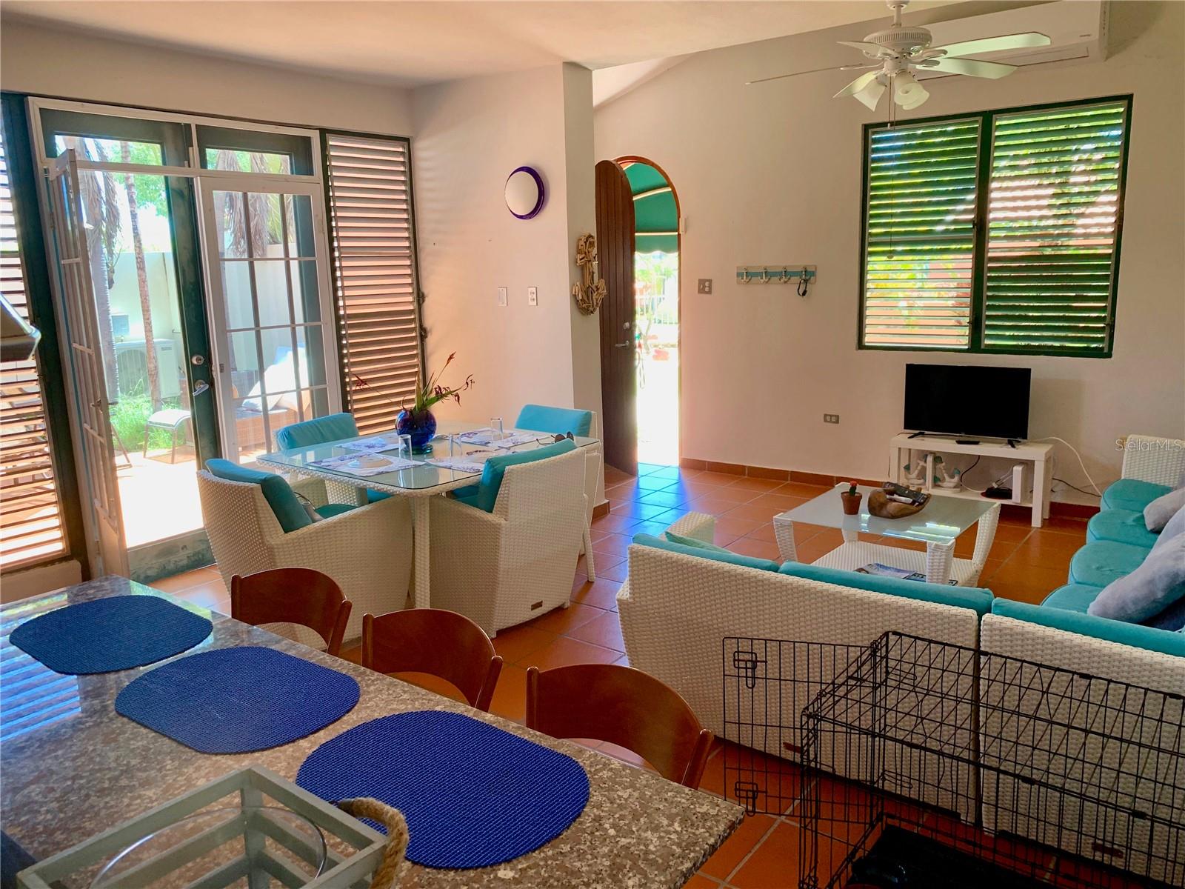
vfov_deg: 53.1
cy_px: 444
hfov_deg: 67.3
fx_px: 890
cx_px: 592
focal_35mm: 26
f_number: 1.8
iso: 80
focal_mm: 4.25
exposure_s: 1/121
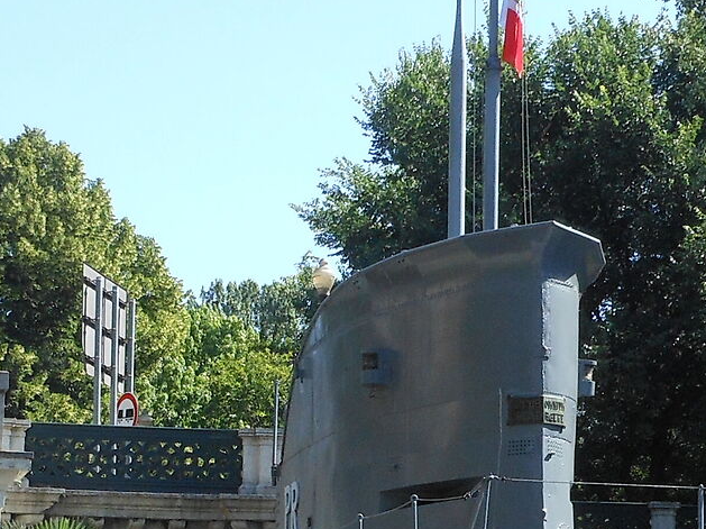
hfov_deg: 15.6
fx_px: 2568
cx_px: 232
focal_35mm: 126
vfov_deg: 11.6
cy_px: 584
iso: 100
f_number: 4
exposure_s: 1/320
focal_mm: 5.9
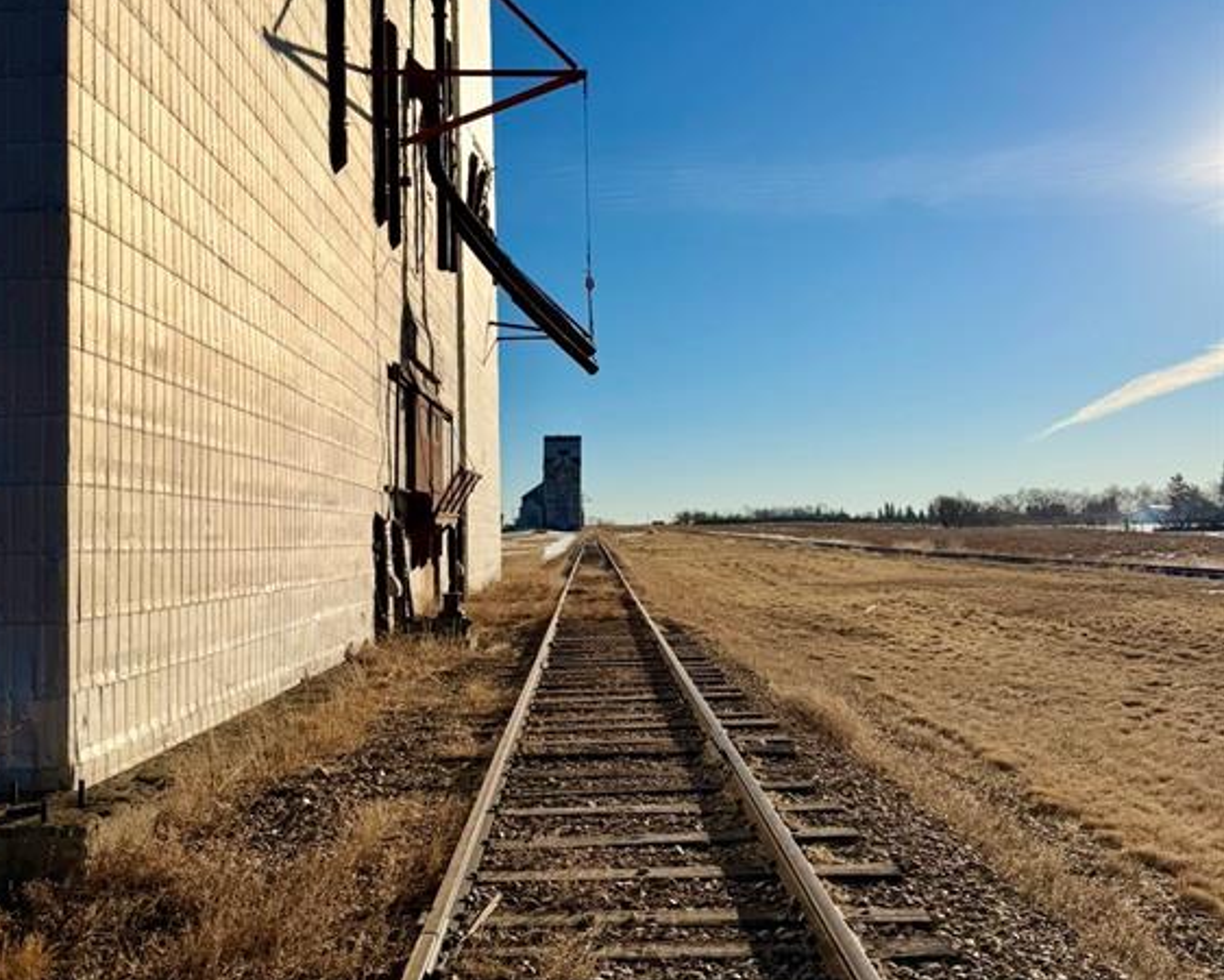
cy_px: 442
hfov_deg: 55.6
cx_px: 599
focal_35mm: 32
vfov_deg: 45.8
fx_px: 1160
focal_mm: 6.76
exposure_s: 1/22727
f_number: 1.78
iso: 80
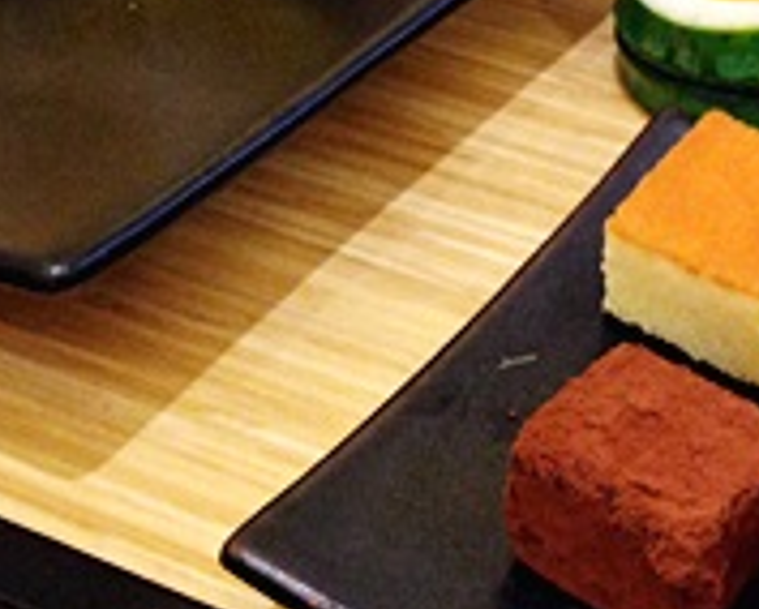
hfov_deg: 17.3
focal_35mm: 109
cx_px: 712
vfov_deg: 13.9
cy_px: -64
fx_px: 2451
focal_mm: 4.12
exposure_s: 1/20
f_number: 2.4
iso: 200
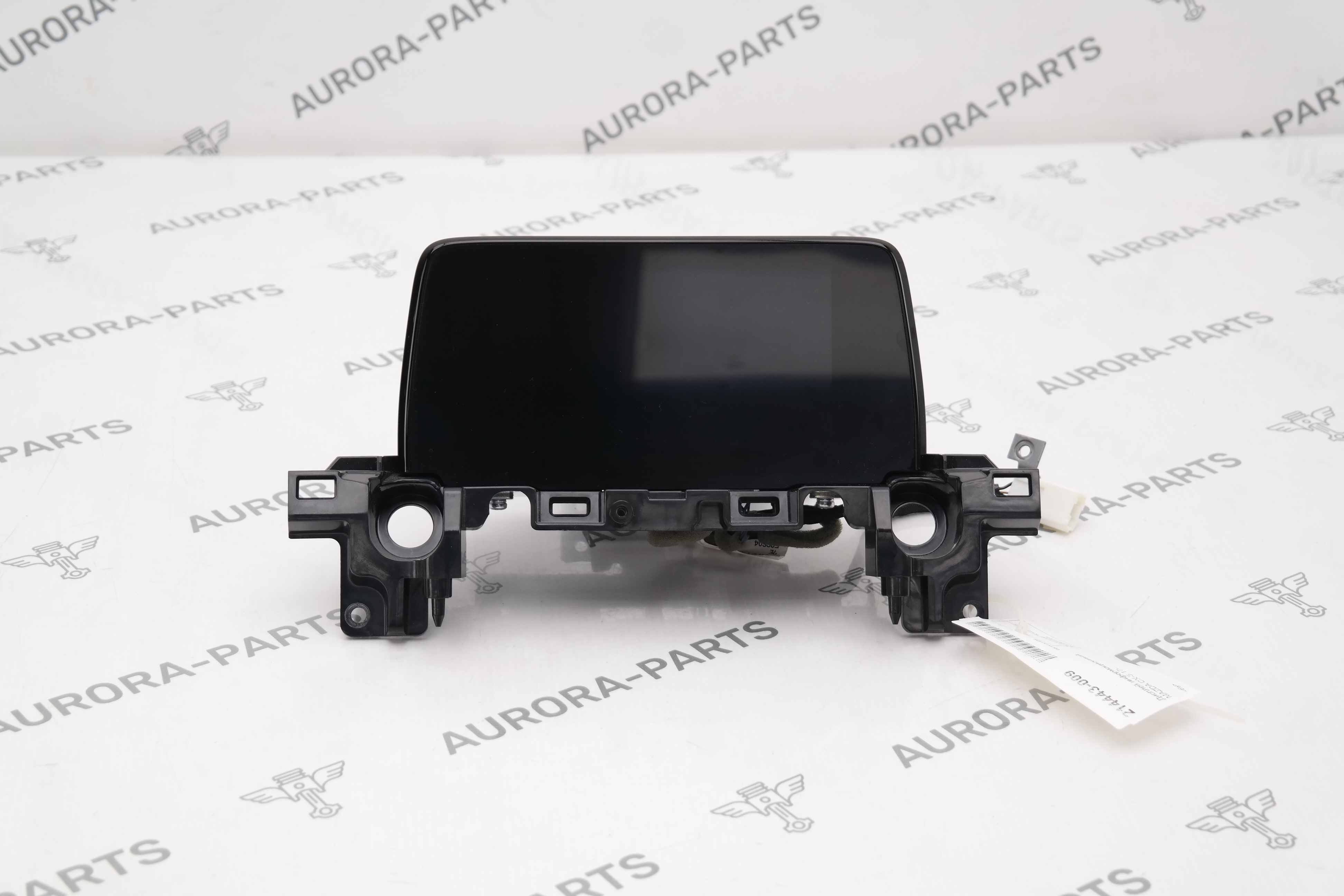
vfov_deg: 19.7
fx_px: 2576
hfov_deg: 29.2
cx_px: 672
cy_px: 448
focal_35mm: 69
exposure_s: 1/100
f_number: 5
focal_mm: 45
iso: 200
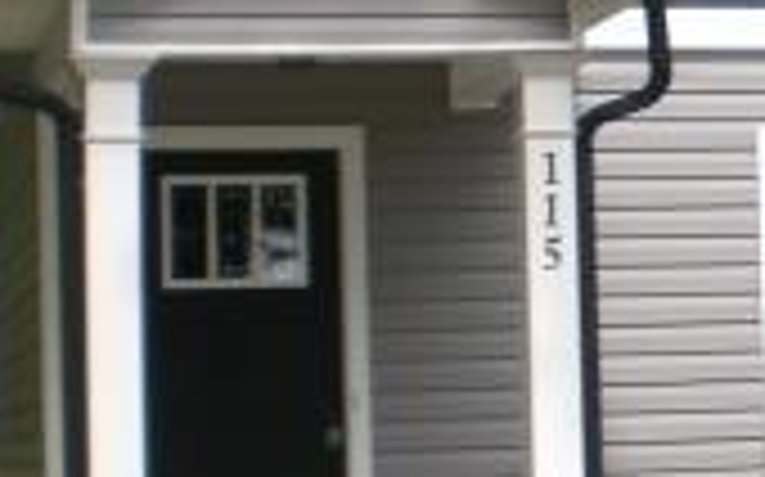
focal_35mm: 152
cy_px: 144
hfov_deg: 13.2
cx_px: 1071
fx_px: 3167
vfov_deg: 8.6
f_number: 4.4
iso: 50
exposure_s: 1/200
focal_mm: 6.3
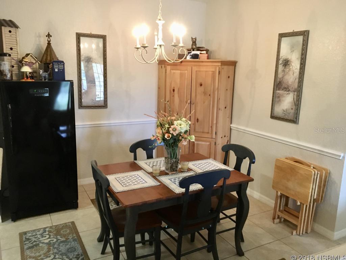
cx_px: 173
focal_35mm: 29
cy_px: 130
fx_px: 290
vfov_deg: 48.2
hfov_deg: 61.7
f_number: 2.2
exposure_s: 1/15
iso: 200
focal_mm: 4.15
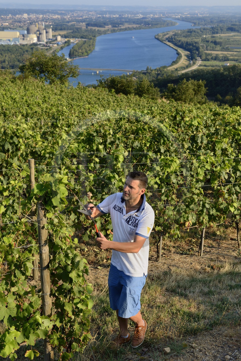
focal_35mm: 48
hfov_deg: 28.1
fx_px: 482
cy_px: 180
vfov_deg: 41.1
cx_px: 120
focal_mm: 48
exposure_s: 1/250
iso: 200
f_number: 8
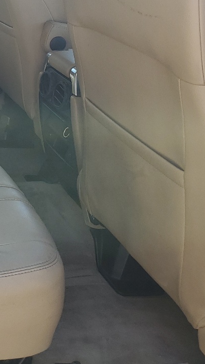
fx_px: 608
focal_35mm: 63
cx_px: -92
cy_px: 65
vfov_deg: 32.3
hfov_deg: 17.4
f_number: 1.5
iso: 50
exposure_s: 1/345
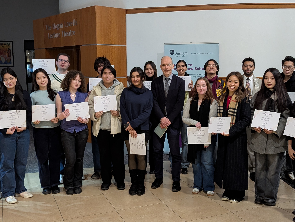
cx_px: 167
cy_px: 117
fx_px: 358
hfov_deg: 44.6
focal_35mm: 42
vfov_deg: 34.4
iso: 592
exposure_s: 1/25
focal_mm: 6.81
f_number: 1.85
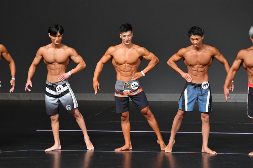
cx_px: 126
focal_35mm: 315
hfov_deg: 6.5
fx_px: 2213
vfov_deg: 4.4
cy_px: 84
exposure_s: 1/400
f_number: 5.6
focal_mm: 210
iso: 4000
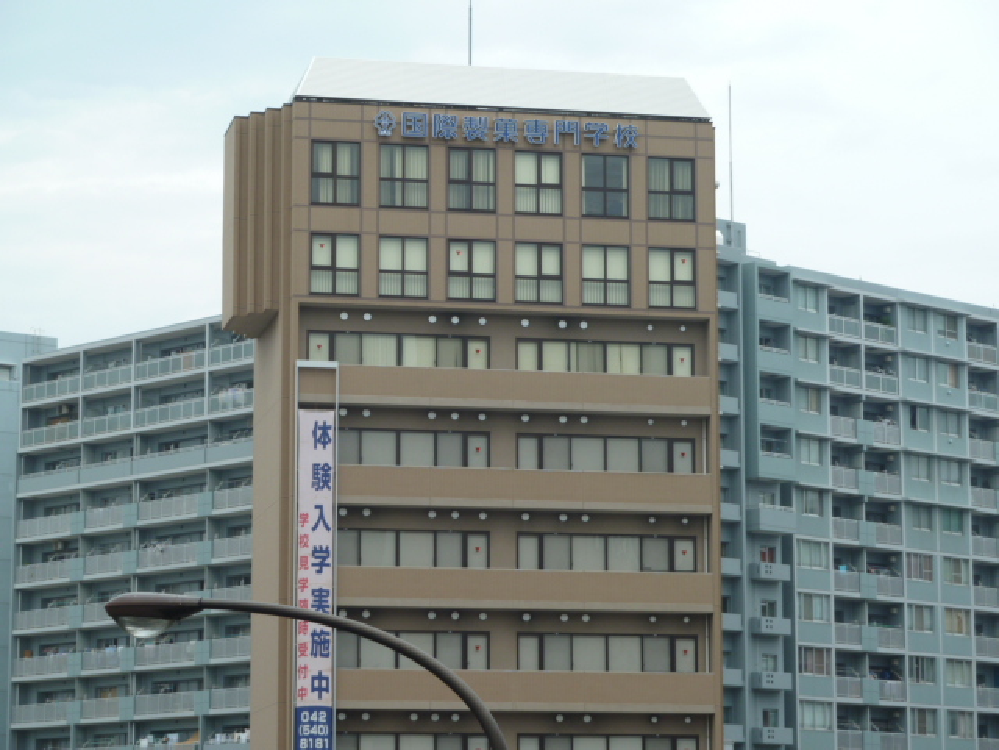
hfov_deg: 17.7
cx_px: 500
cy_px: 375
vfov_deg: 13.3
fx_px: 3203
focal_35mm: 111
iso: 80
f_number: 4.4
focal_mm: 18.2
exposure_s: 1/320
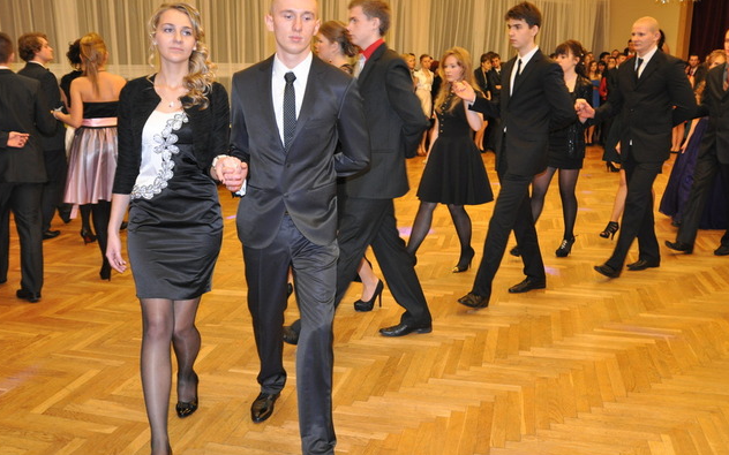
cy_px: 206
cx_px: 374
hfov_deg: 58.8
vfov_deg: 38.8
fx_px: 647
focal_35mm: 33
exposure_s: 1/60
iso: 800
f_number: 3
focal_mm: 19
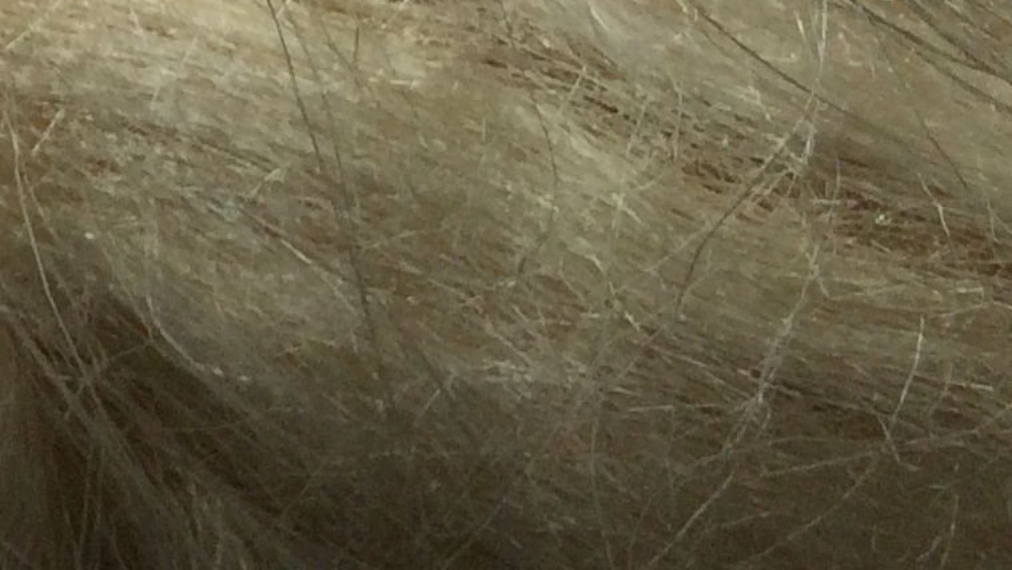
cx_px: -908
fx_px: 3651
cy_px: -989
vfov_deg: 8.0
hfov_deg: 13.8
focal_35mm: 136
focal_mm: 4.15
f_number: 2.2
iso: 32
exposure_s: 1/2933
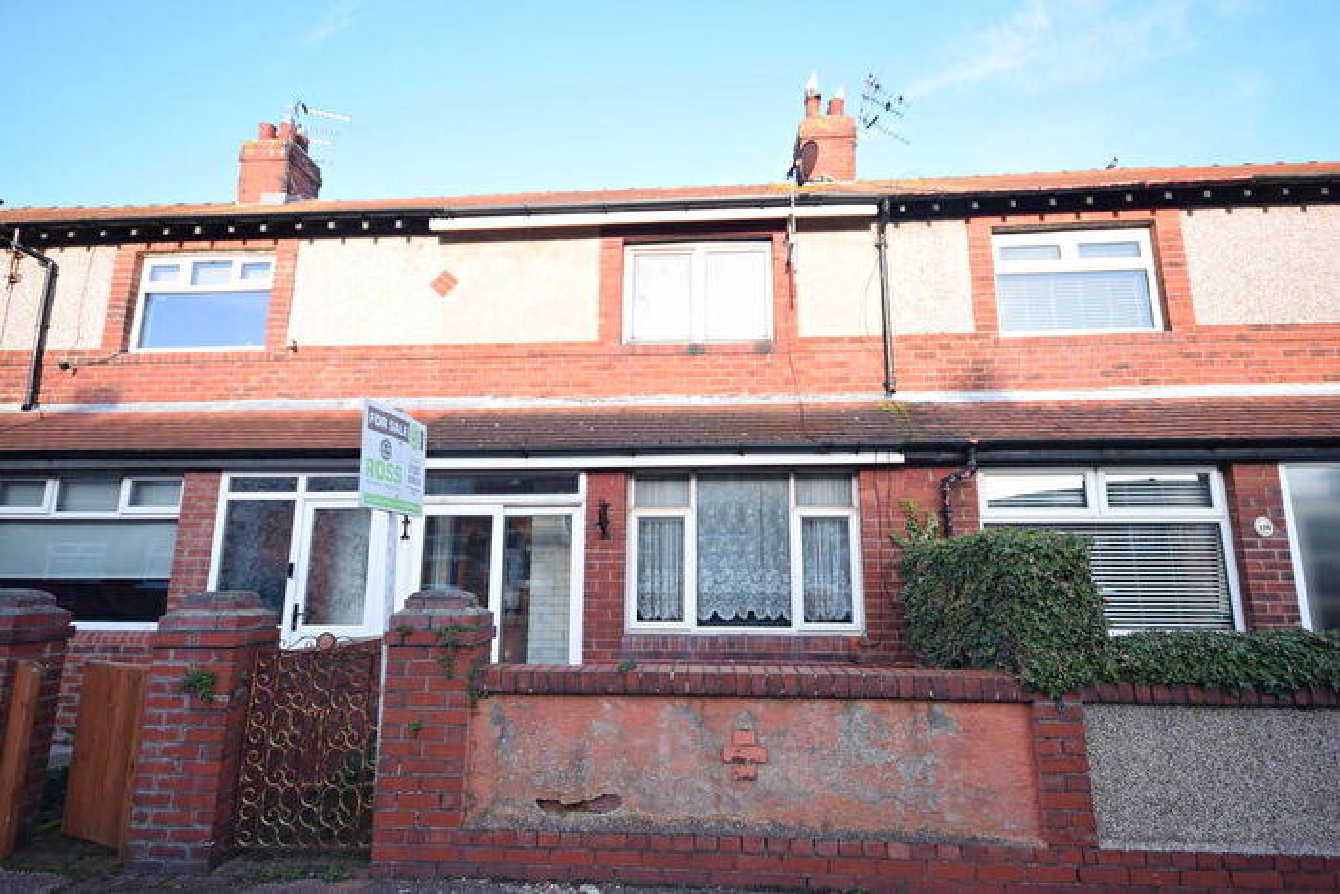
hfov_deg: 90.0
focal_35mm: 18
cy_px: 447
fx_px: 670
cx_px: 670
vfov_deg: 67.4
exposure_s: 1/250
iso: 400
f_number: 8
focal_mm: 12
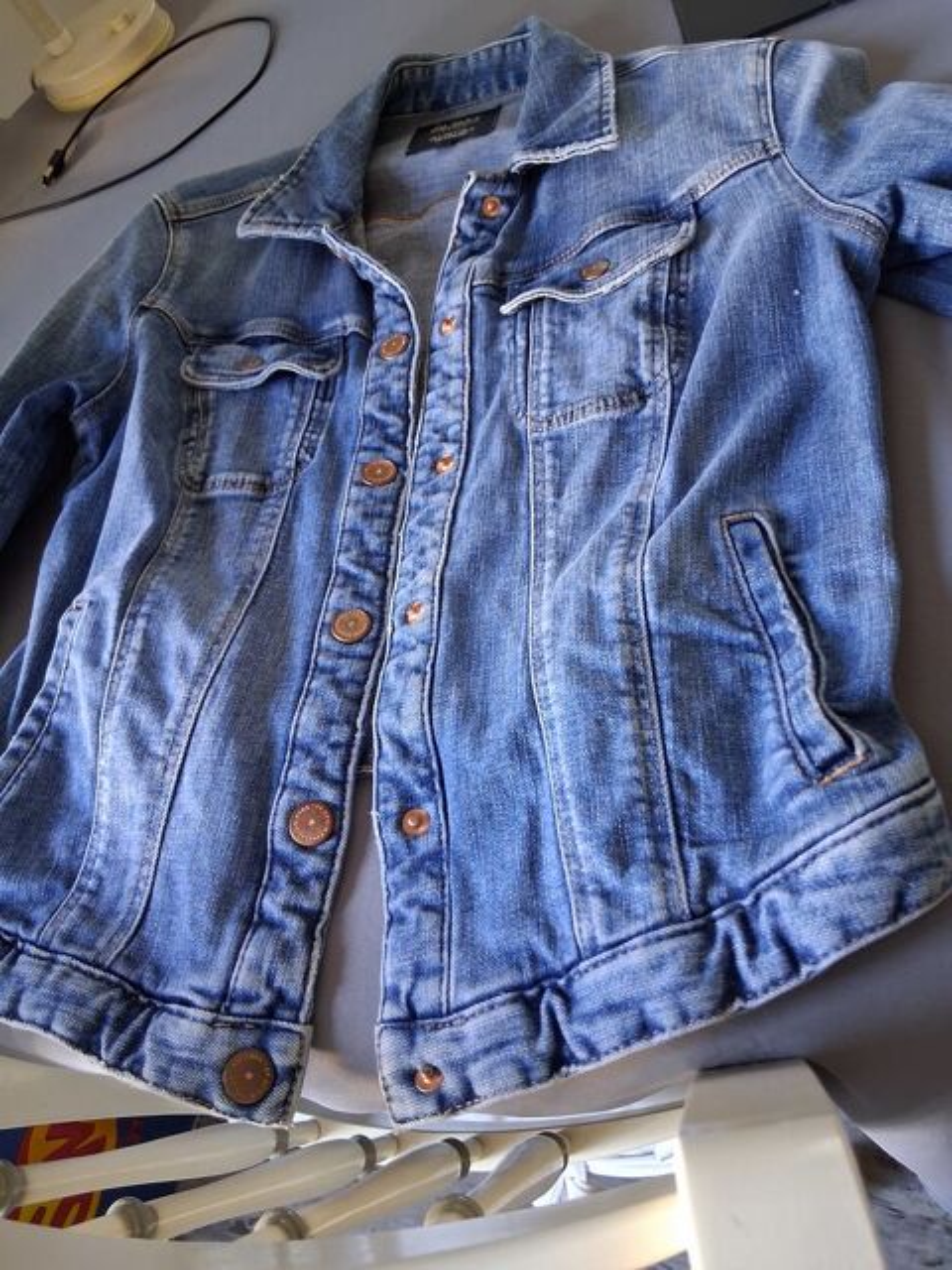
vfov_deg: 67.3
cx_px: 476
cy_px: 635
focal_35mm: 26
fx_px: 953
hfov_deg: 53.1
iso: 500
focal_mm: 3.98
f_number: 1.8
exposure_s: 1/33
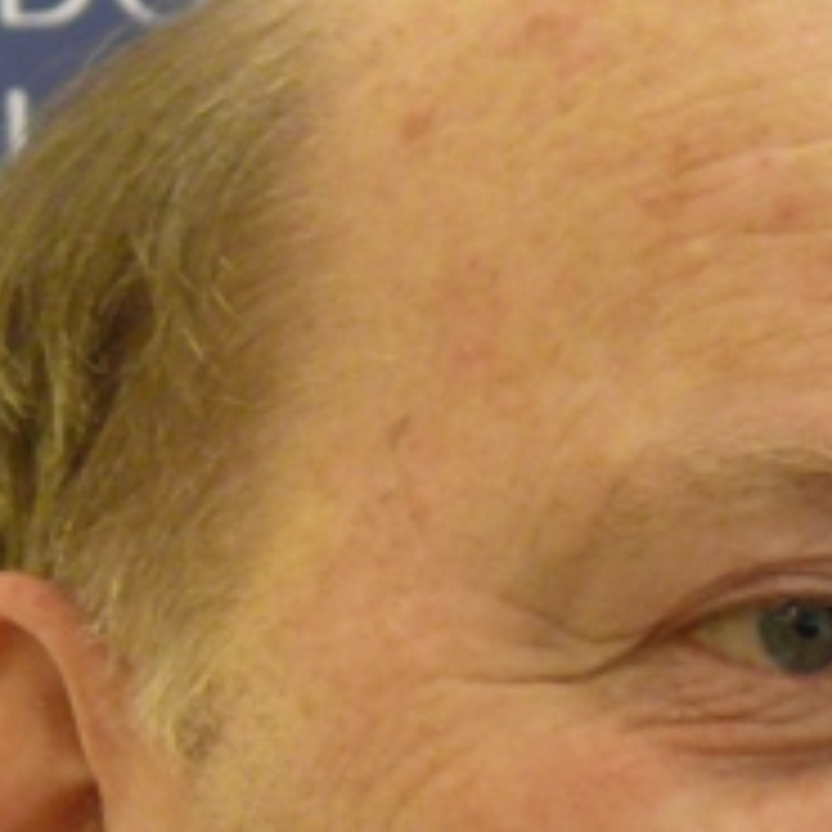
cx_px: 738
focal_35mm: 688
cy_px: 1394
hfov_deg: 2.5
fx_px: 18709
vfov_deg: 2.5
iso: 200
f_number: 3.6
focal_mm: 29.9
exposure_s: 1/25
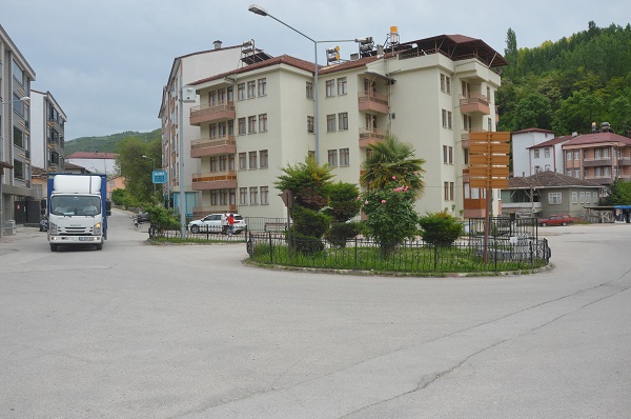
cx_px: 316
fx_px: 919
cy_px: 210
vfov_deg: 25.7
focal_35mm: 52
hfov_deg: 37.9
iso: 100
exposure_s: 1/250
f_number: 8
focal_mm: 35
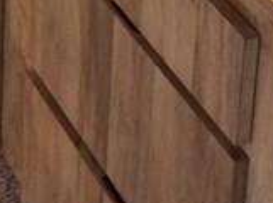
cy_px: -313
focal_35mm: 185
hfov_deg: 10.7
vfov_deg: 7.4
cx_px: 25
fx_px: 1456
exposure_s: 1/30
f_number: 2.2
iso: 125
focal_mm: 4.15
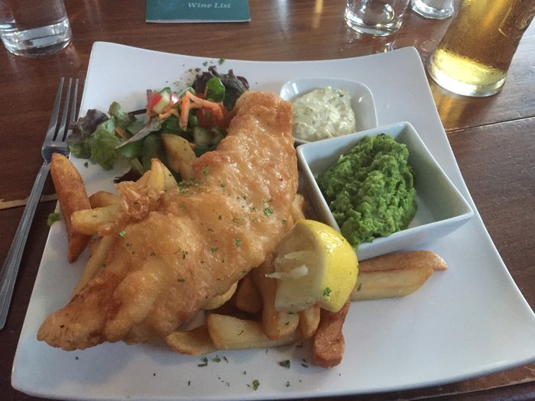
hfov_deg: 61.7
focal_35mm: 29
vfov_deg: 48.2
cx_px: 268
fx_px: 448
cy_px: 200
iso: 400
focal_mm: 4.15
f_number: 2.2
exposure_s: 1/17
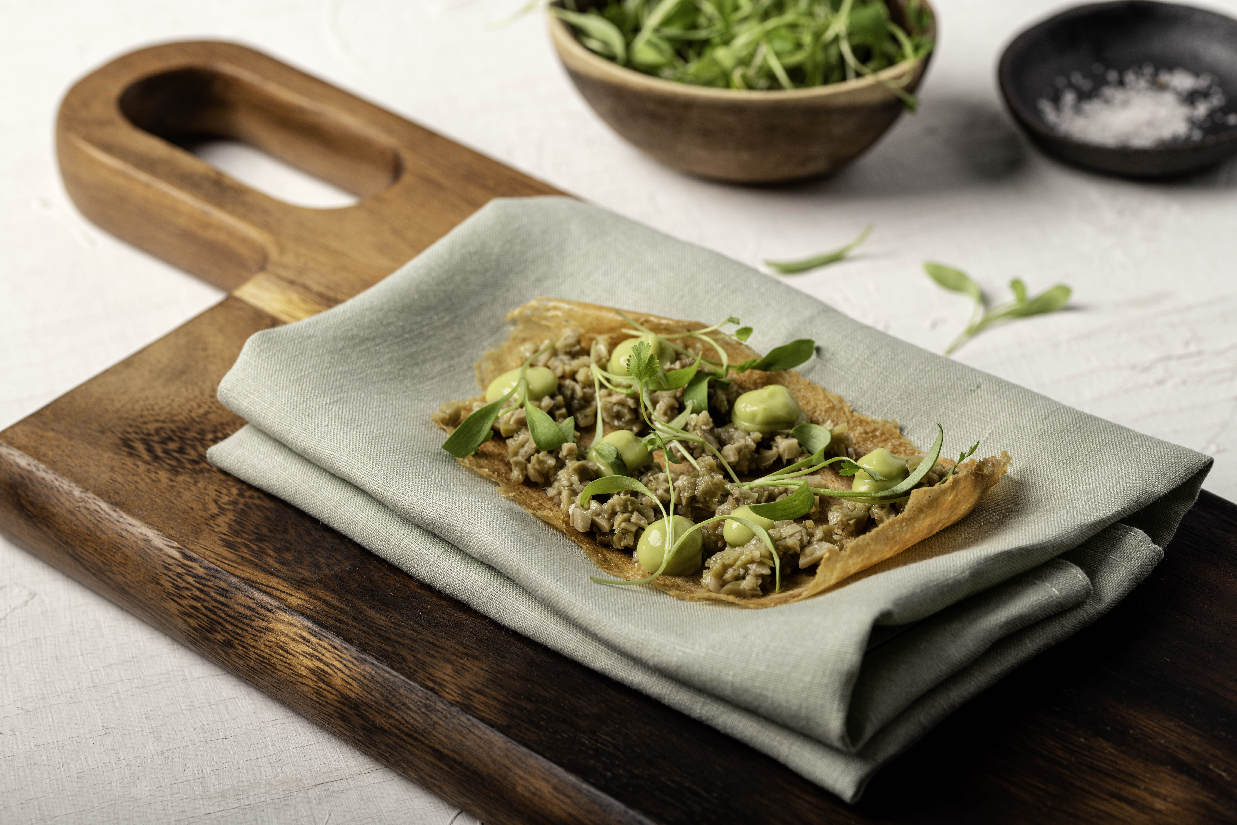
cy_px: 412
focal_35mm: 105
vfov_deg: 13.0
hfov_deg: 19.5
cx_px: 618
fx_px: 3608
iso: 100
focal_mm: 105
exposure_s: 1/200
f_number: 10
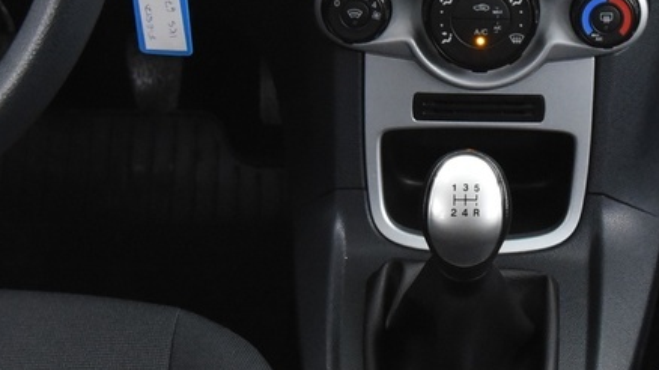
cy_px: 117
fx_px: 1624
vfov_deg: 13.0
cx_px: 483
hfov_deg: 22.7
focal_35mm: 93
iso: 4000
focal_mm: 24
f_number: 4
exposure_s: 1/20
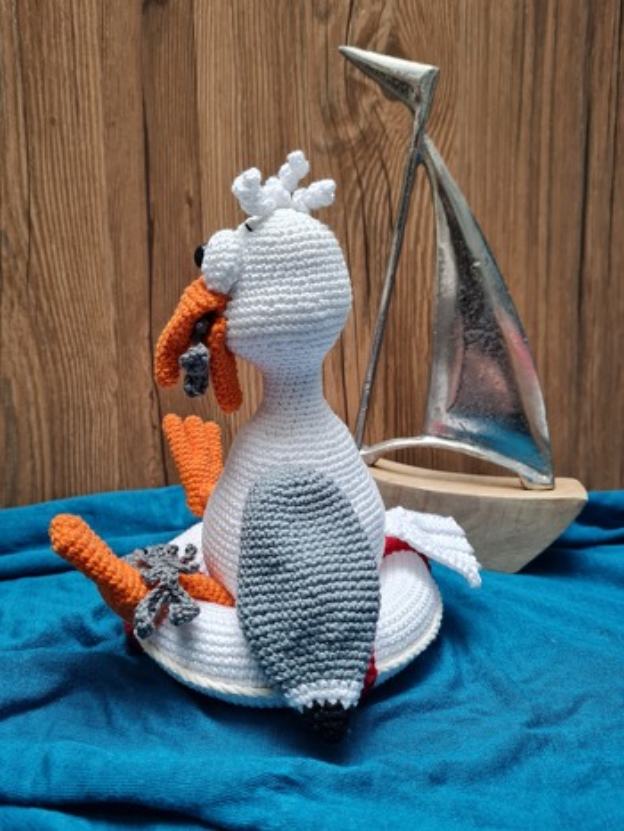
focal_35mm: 26
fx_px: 624
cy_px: 416
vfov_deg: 67.3
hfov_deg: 53.1
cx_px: 312
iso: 200
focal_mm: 5.4
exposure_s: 1/50
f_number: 1.8
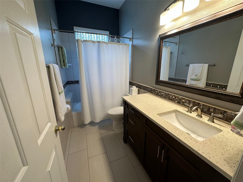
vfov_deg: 85.7
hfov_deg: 102.1
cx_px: 122
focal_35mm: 14
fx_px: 98
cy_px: 91
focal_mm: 2.22
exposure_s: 1/120
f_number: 2.2
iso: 200
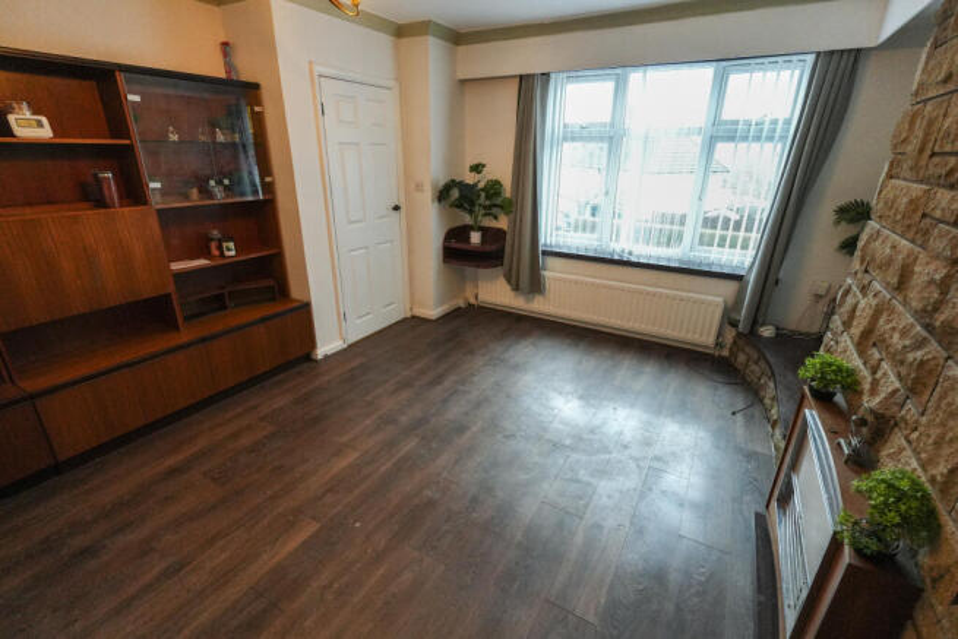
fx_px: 459
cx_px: 479
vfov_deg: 69.7
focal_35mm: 17
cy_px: 320
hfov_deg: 92.4
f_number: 4
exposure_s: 1/160
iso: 3200
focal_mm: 11.5
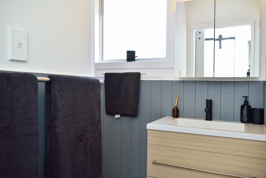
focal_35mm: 30
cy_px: 89
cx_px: 133
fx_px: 222
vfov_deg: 43.6
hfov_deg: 61.9
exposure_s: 1/25
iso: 400
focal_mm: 30
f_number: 6.3
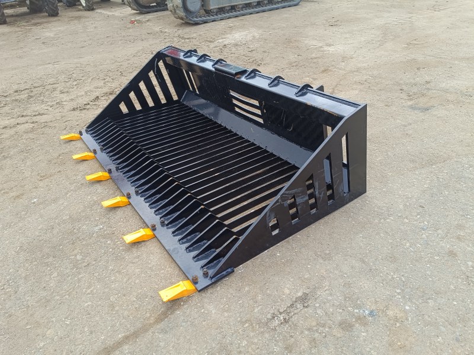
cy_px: 178
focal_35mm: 24
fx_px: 329
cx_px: 237
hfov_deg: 71.6
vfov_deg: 56.8
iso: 51
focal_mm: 5.59
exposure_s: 1/164
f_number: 1.88
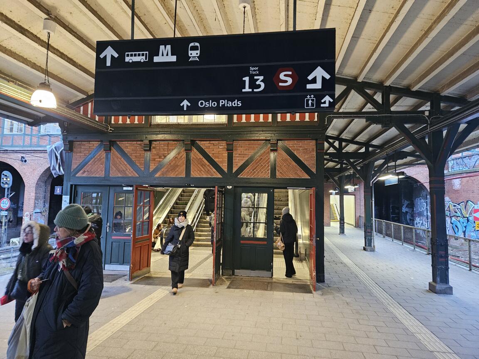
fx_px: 318
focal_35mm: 23
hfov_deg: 73.9
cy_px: 180
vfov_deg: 58.9
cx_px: 240
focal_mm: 5.4
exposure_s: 1/50
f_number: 1.8
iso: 800
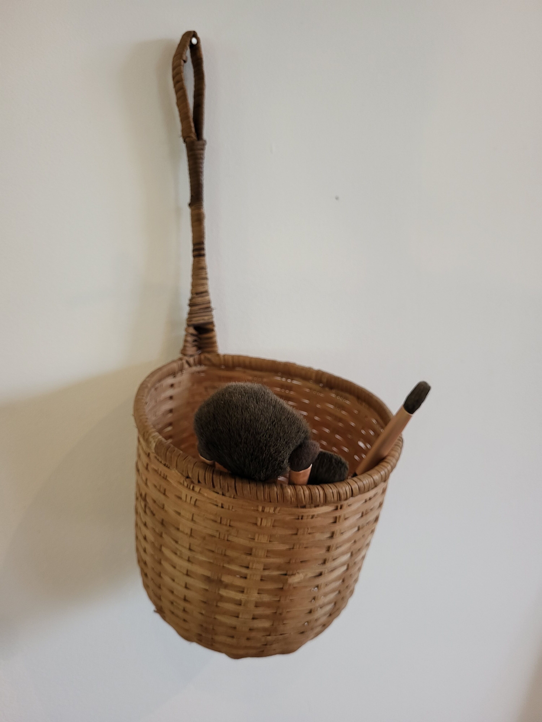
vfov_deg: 67.3
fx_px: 543
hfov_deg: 53.1
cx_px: 271
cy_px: 361
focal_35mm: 26
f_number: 1.8
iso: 320
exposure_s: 1/50
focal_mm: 5.4
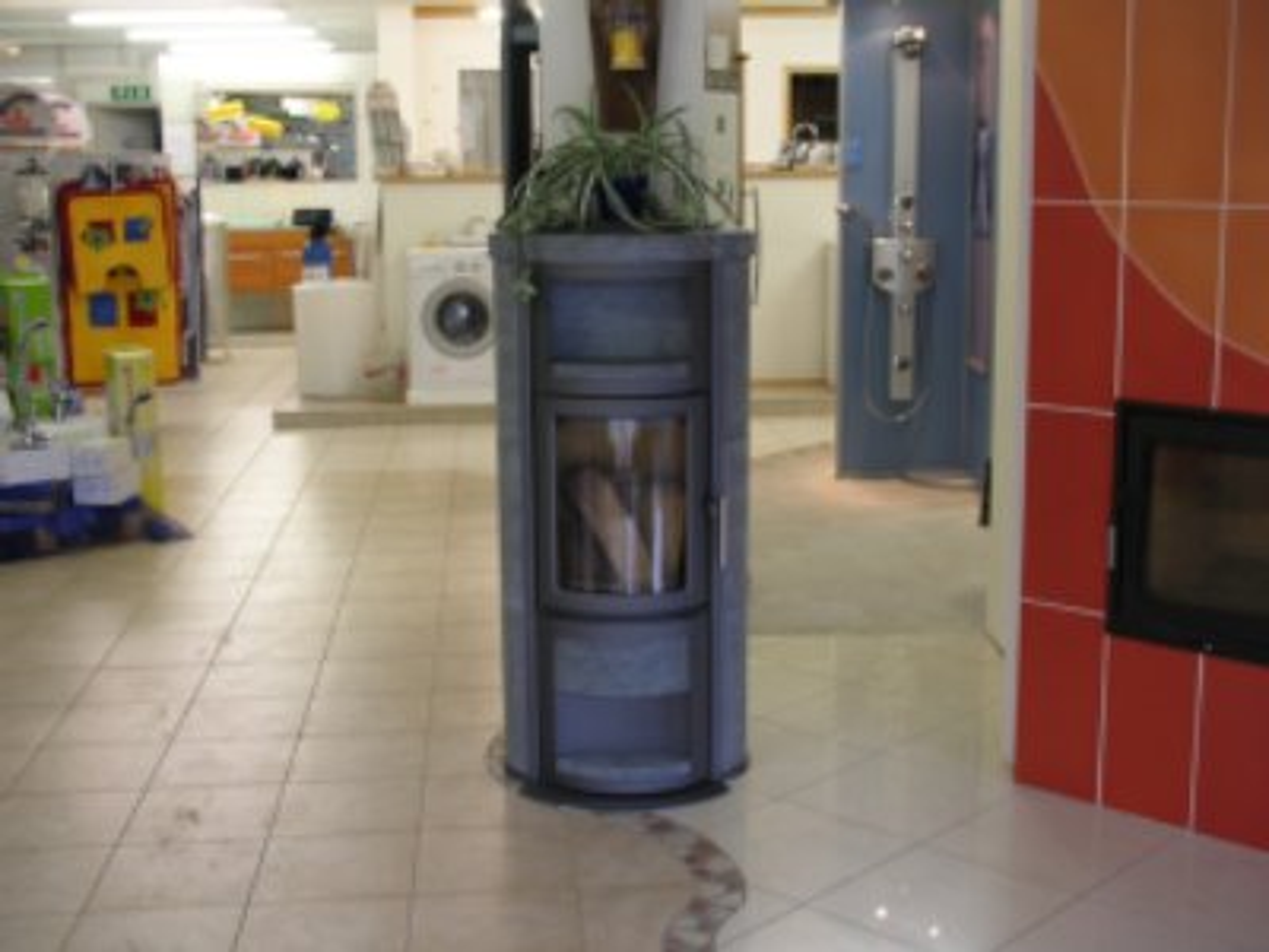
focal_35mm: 46
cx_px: 634
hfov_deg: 41.2
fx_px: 1686
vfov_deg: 31.5
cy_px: 476
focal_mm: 7.7
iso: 50
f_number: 3.5
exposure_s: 1/5
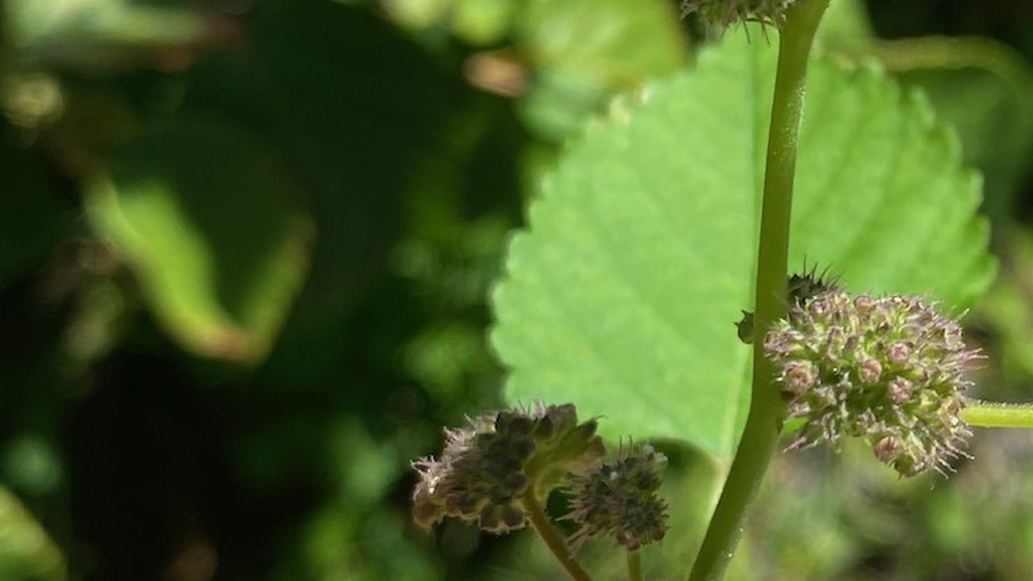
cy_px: 131
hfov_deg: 26.5
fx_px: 2109
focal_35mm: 77
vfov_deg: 15.6
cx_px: 940
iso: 32
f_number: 1.8
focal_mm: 4.25
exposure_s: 1/1330
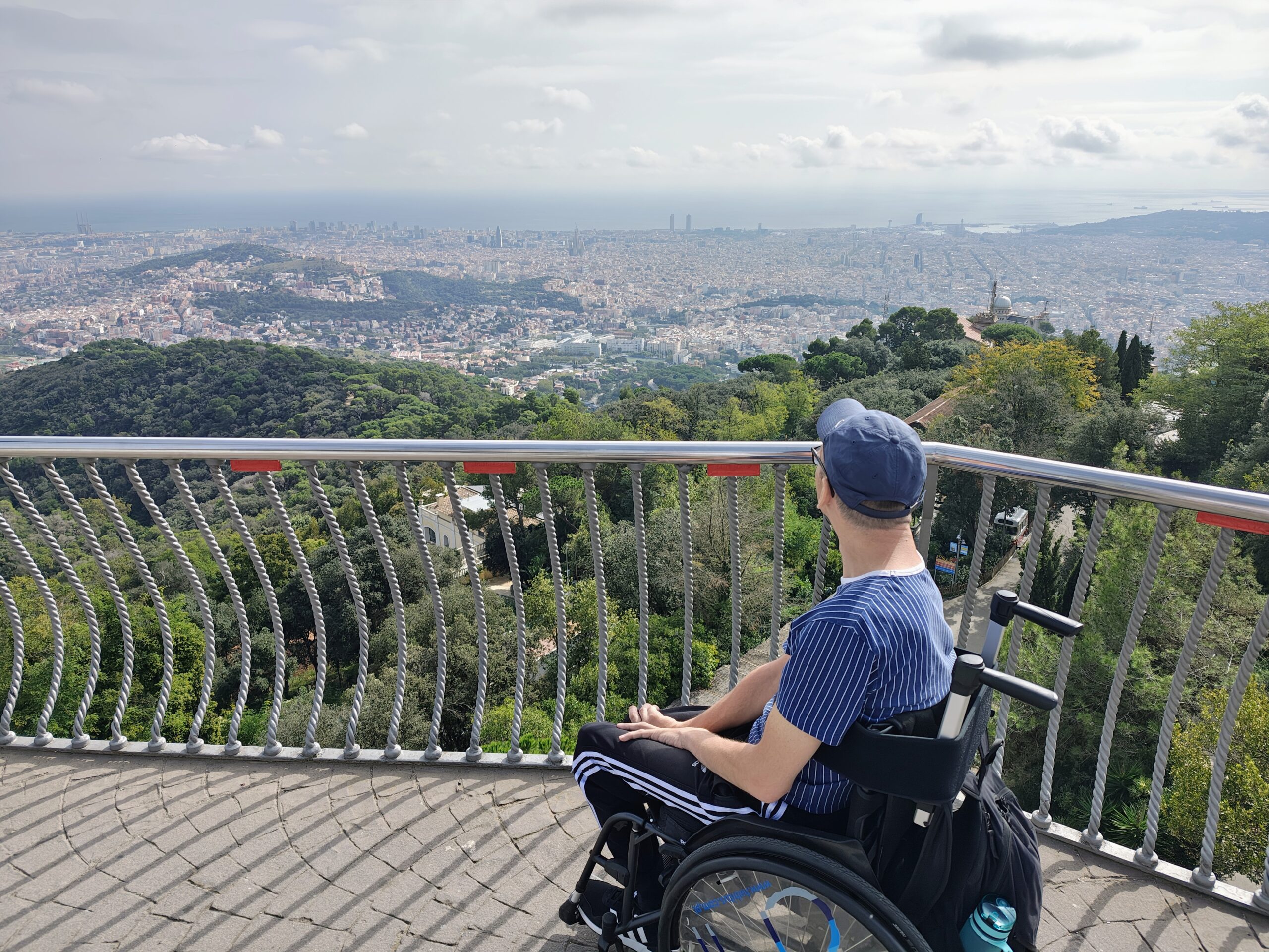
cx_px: 634
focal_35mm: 23
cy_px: 476
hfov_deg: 73.9
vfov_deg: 58.9
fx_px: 843
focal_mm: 6.57
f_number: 1.6
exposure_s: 1/1042
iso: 100
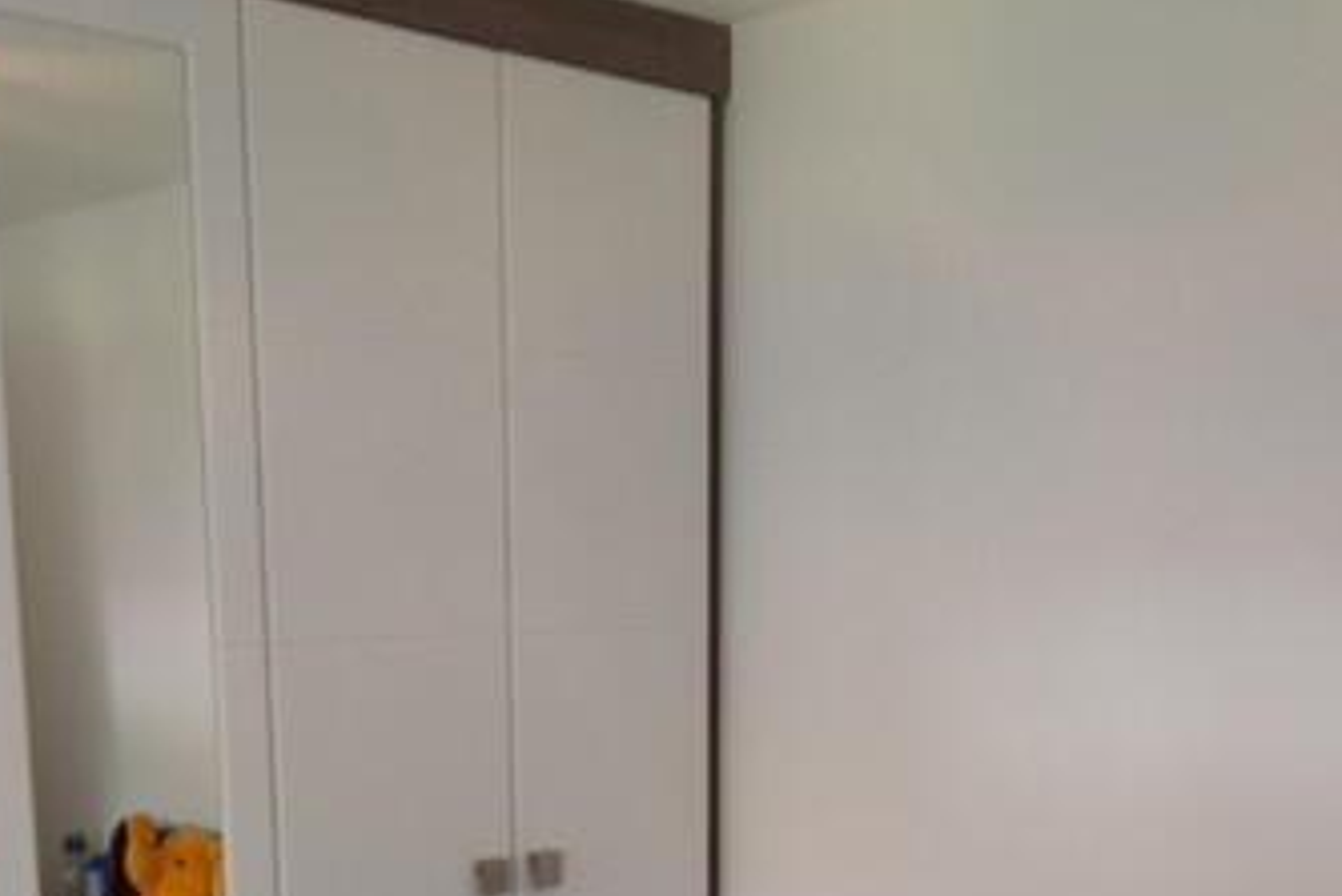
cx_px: 522
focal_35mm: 51
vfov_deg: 24.7
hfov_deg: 39.0
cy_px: 1011
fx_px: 1884
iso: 450
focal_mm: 11
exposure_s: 1/60
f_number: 4.2
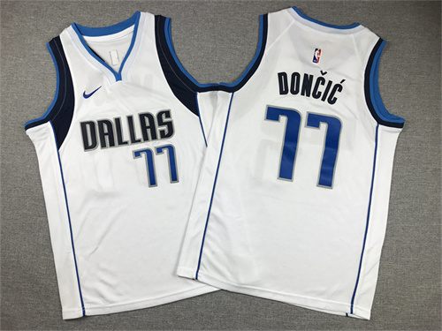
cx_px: 221
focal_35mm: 28
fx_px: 358
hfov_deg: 63.4
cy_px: 166
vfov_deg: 49.7
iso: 20
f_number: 1.8
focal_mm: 3.99
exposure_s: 1/124
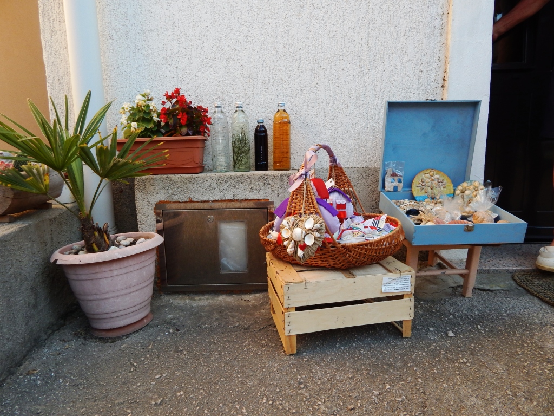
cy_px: 208
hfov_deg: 76.4
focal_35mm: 22
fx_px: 352
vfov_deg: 61.1
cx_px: 277
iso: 125
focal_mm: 4
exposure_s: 1/320
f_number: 3
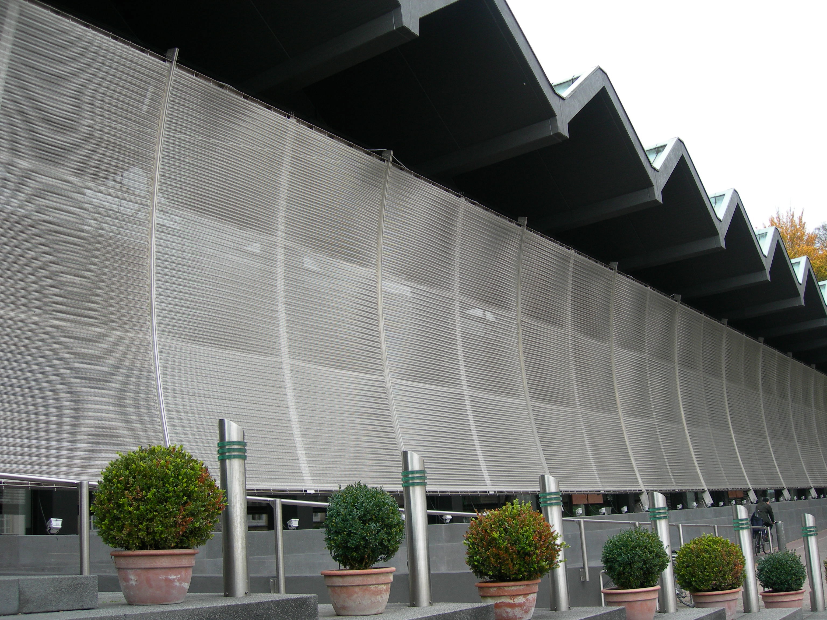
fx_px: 908
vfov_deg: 37.7
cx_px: 414
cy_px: 310
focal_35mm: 38
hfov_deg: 49.0
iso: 50
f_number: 2.8
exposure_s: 1/120
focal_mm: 7.8
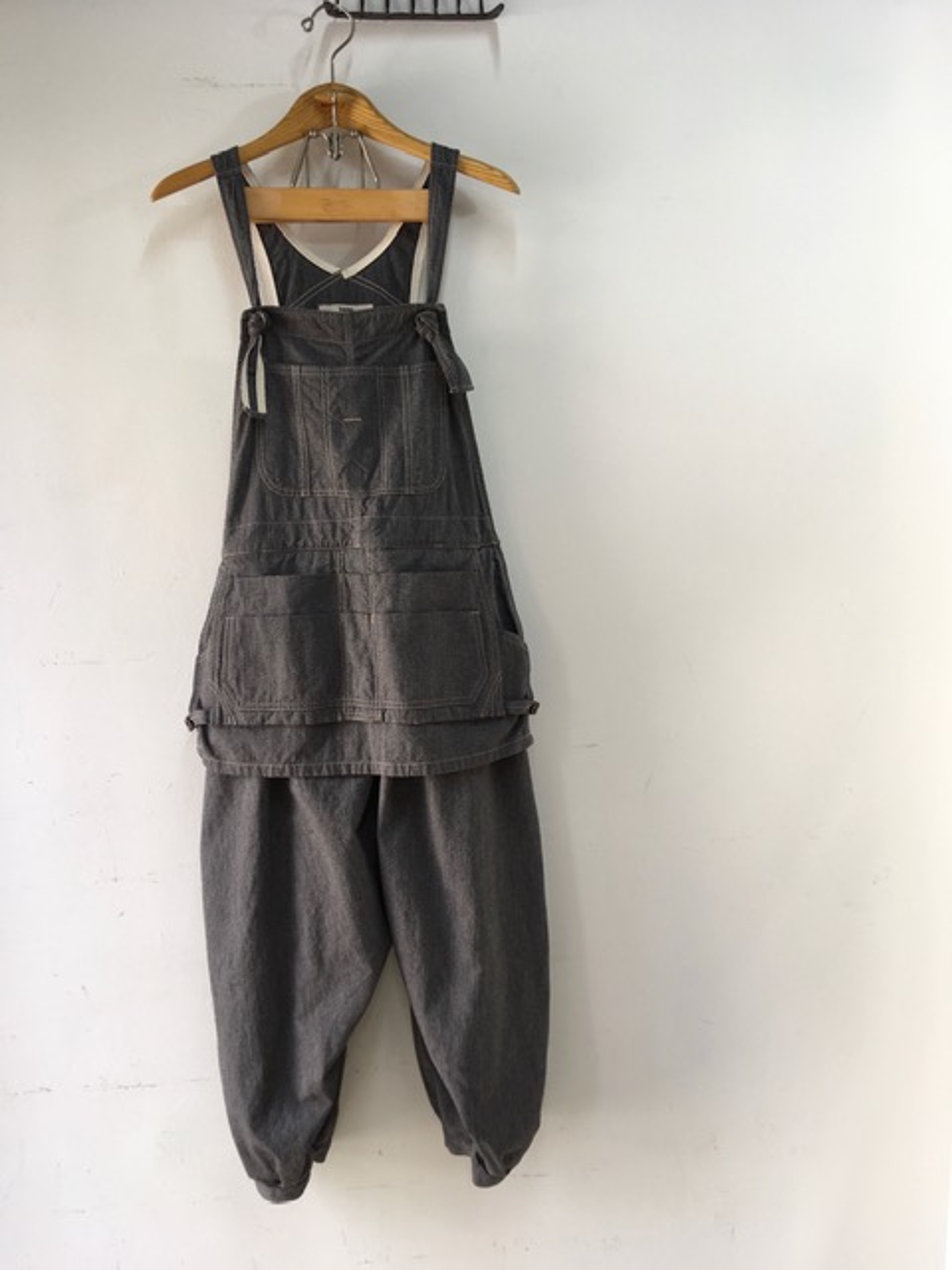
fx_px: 1063
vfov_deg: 61.7
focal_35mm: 29
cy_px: 635
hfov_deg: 48.2
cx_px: 476
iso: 25
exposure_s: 1/50
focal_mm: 4.15
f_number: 2.2
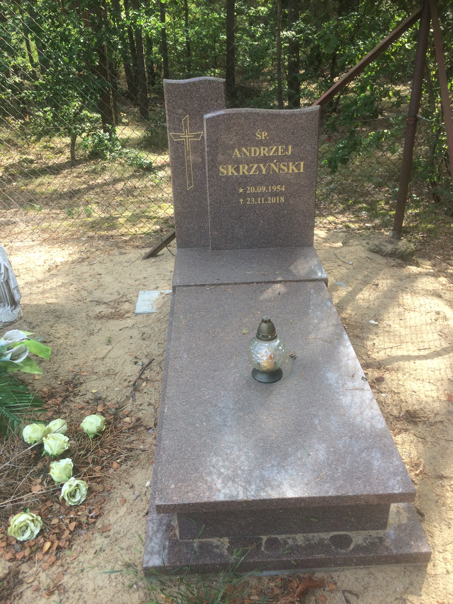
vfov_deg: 61.7
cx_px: 226
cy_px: 302
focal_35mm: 29
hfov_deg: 48.2
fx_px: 506
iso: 32
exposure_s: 1/252
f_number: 2.2
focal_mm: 4.15
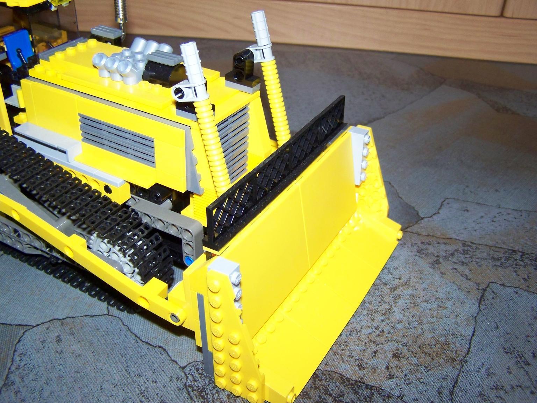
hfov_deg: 49.0
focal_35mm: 38
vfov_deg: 37.7
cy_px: 202
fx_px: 589
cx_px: 268
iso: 200
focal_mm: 6.3
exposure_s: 1/30
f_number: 2.8
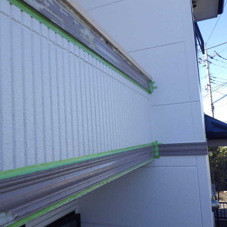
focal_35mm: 34
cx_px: 83
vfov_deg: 48.4
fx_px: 252
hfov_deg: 47.9
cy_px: 112
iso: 125
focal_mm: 5
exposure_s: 1/320
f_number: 4.2
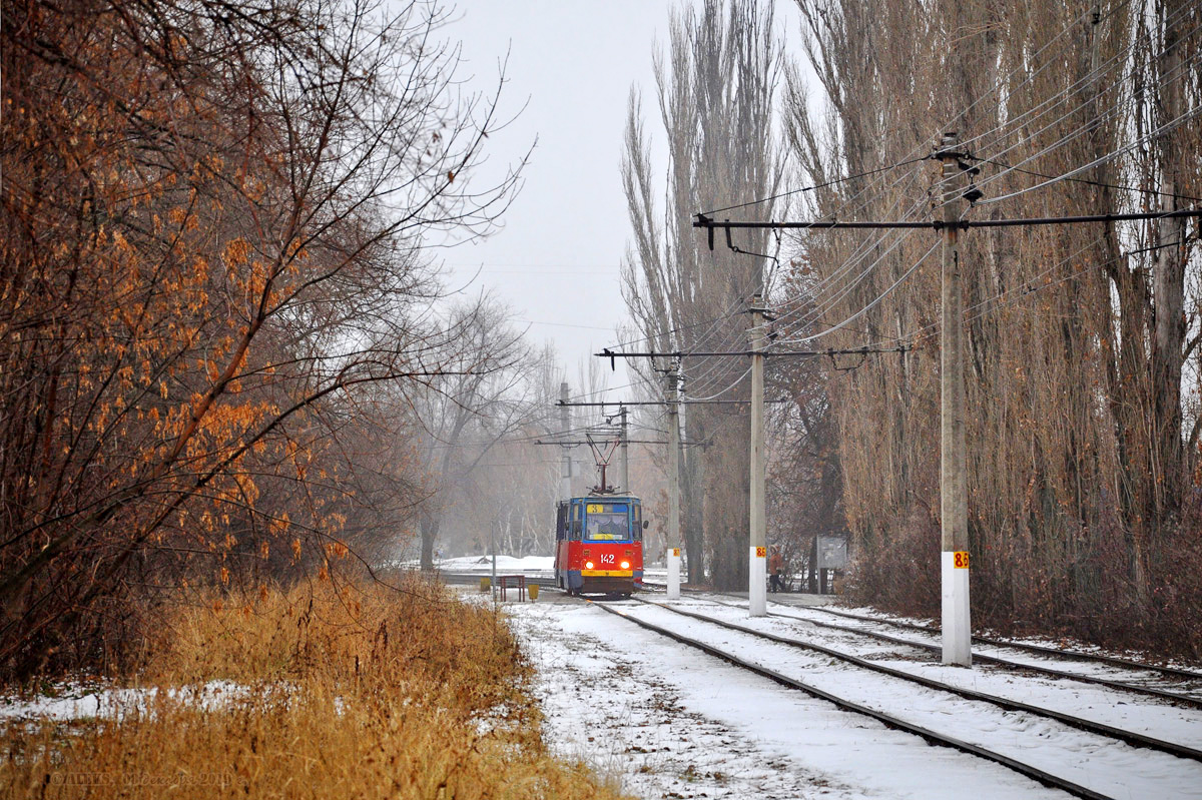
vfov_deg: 13.0
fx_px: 3504
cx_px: 601
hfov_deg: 19.5
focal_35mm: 105
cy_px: 400
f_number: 5.3
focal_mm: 70
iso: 640
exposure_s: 1/125
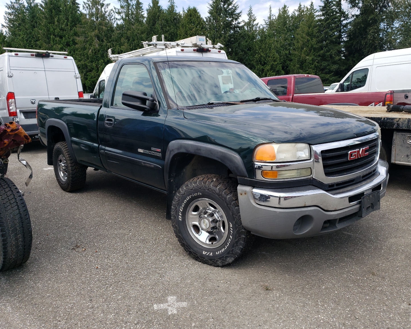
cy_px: 163
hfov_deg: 62.2
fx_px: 341
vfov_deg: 51.5
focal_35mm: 28
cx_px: 216
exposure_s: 1/2000
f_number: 1.5
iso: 50
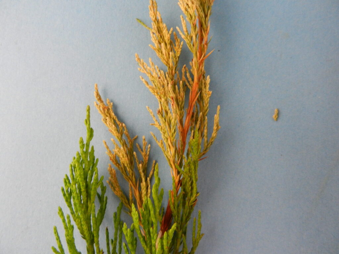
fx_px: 245
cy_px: 127
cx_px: 170
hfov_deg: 69.4
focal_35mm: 25
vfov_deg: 54.9
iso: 640
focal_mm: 4.5
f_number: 3.5
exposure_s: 1/160
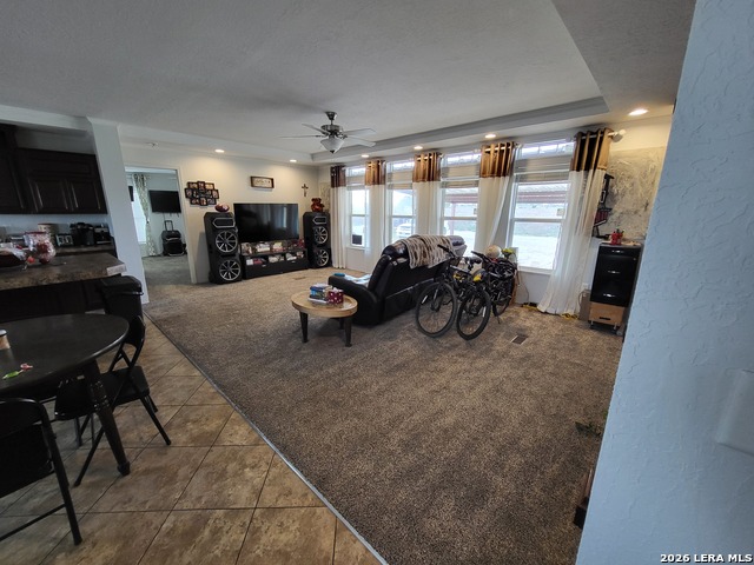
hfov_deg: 106.2
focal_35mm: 13
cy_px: 282
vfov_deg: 89.9
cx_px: 377
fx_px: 283
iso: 200
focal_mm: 1.74
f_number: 2.2
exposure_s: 1/60
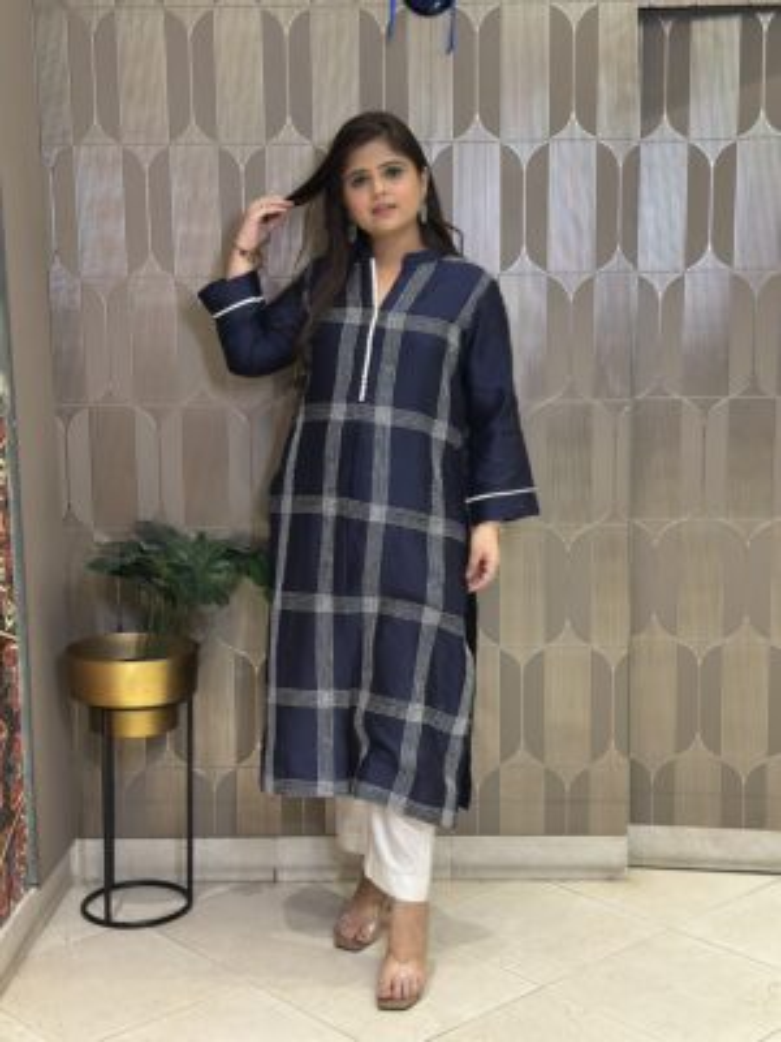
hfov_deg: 30.3
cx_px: 390
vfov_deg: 39.7
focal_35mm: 48
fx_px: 1444
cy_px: 521
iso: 160
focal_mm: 6.86
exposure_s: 1/50
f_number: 1.78
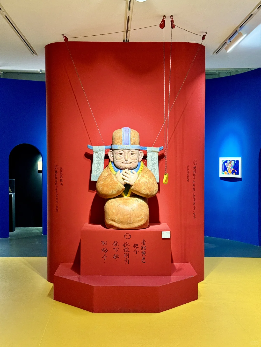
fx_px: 483
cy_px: 174
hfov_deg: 30.3
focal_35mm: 48
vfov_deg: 39.7
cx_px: 130
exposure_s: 1/60
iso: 200
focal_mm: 6.86
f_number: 1.78
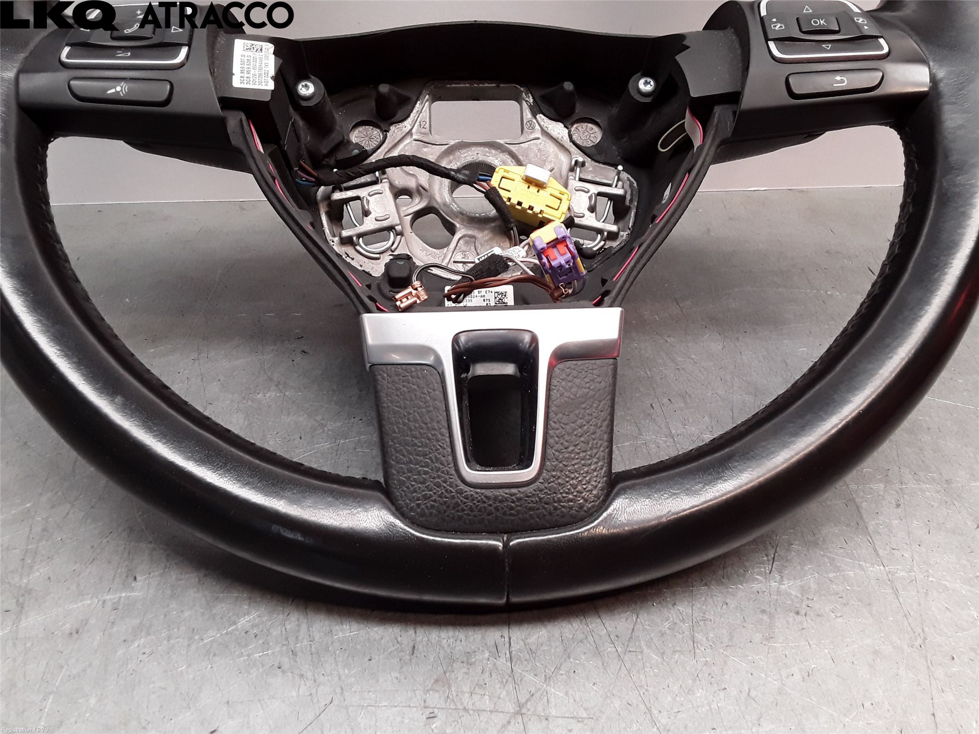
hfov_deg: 63.4
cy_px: 367
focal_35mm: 28
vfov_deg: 49.7
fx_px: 792
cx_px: 490
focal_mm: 2.91
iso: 100
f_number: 1.9
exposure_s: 1/100
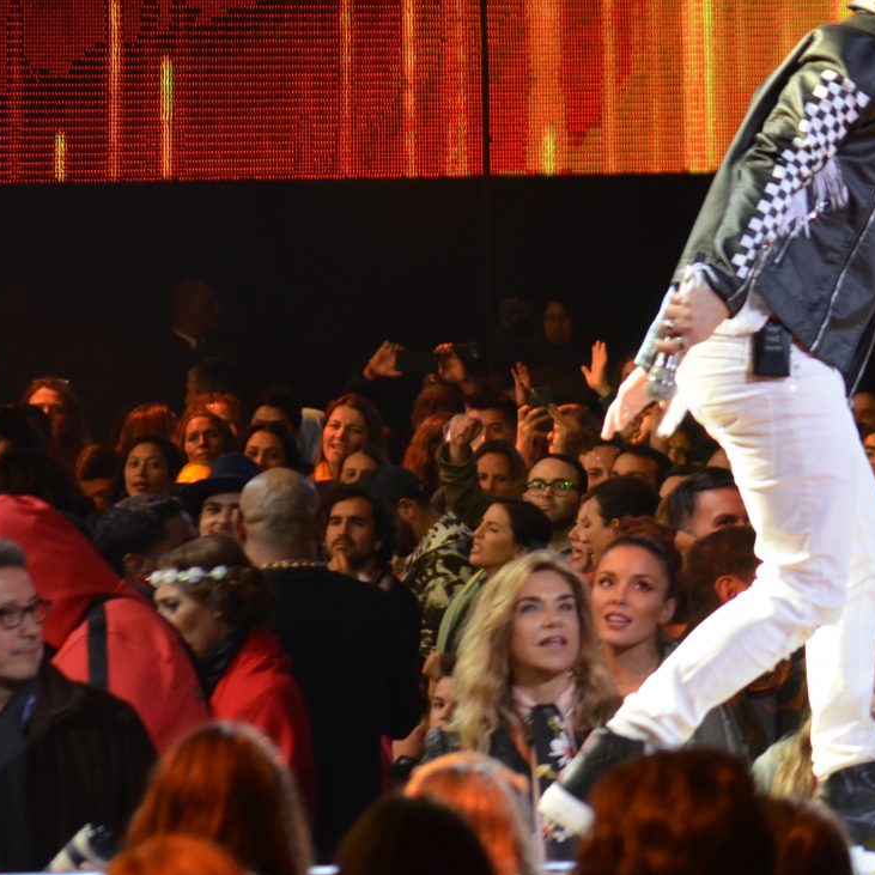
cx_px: 1118
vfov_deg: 4.5
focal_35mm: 392
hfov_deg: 4.5
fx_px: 11210
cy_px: 273
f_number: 4.5
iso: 800
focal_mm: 110
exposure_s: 1/125
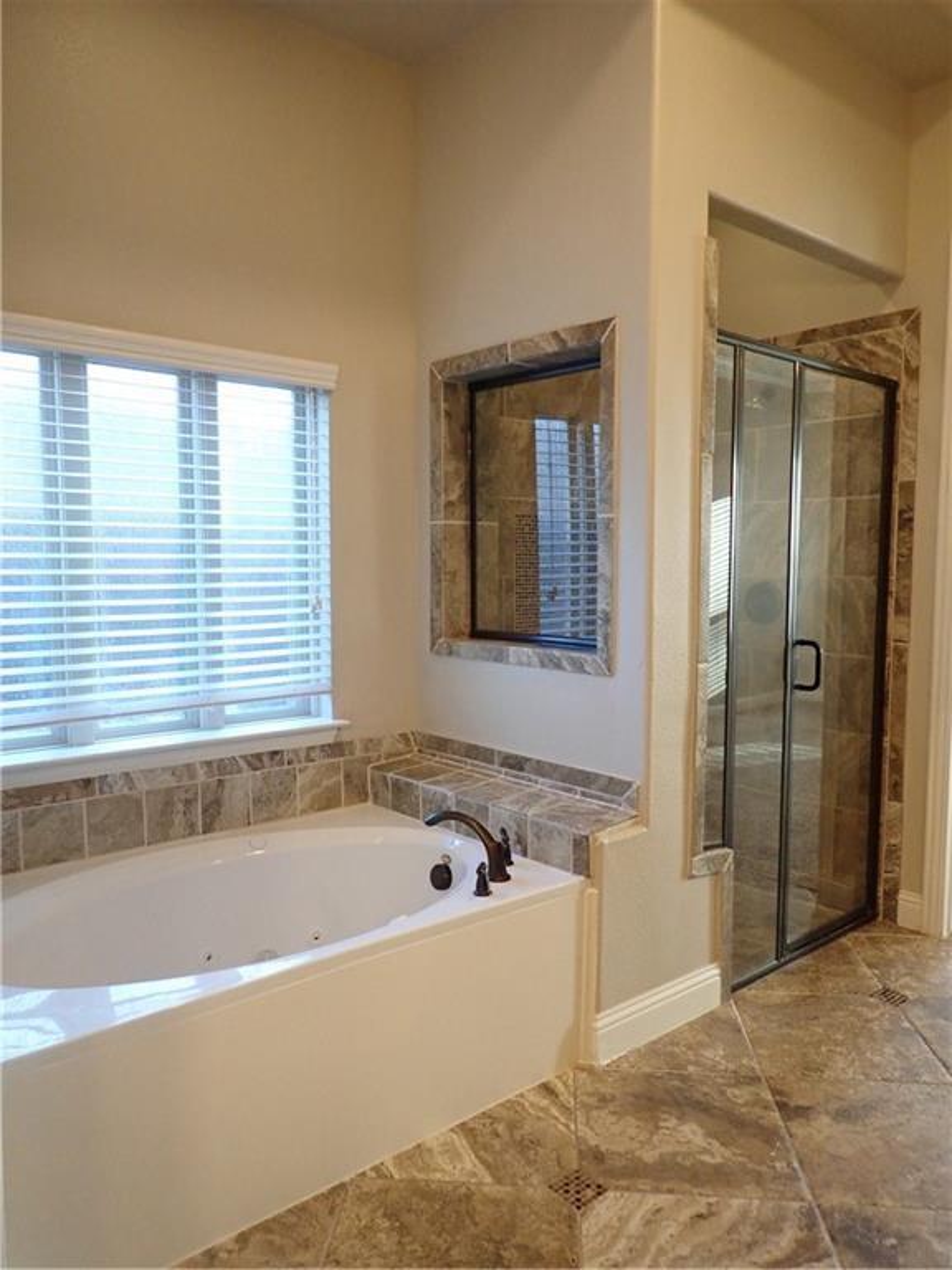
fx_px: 917
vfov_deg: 69.4
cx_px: 476
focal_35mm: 25
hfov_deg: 54.9
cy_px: 635
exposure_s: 1/125
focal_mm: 4.5
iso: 640
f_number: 2
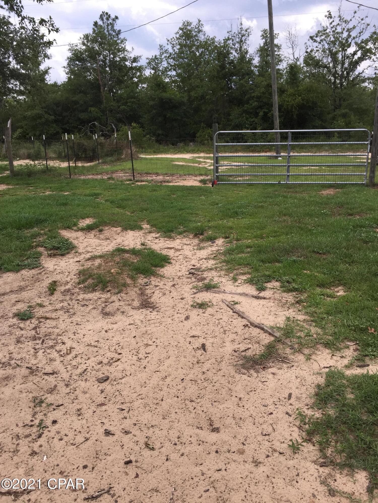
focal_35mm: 29
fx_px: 422
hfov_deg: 48.2
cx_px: 189
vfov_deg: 61.7
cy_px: 252
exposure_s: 1/1041
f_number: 2.2
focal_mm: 4.15
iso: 32
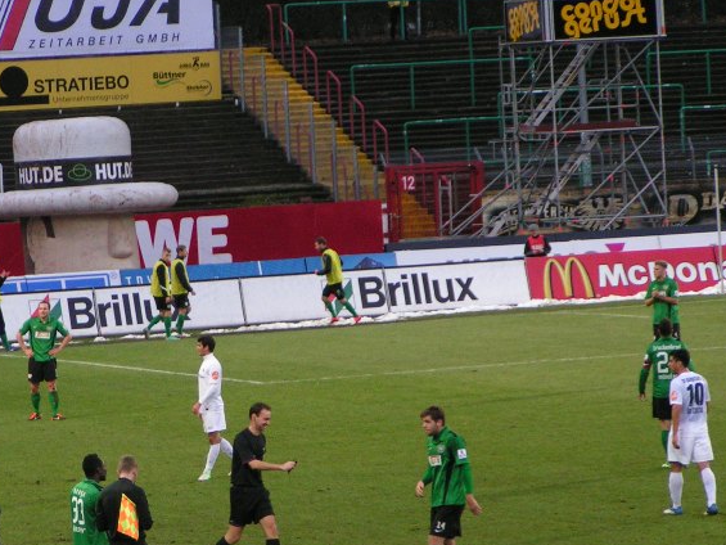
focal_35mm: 279
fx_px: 5853
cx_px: 251
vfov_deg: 5.3
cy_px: 353
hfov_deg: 7.1
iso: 200
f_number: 3.5
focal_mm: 30.1
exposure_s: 1/160
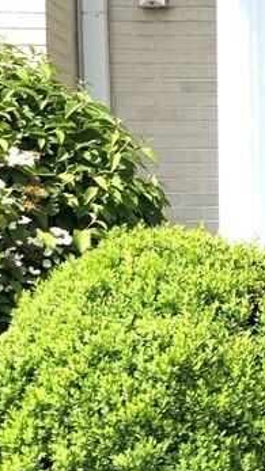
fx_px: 1125
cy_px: 259
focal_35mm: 90
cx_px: 545
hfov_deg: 11.9
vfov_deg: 23.7
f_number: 1.8
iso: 20
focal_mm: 4
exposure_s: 1/2288
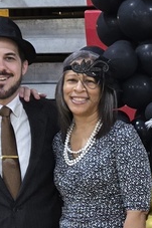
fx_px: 685
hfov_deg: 11.9
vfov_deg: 18.6
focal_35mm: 108
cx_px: 246
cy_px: 202
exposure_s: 1/60.2
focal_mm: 5.4
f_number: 1.8
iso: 640
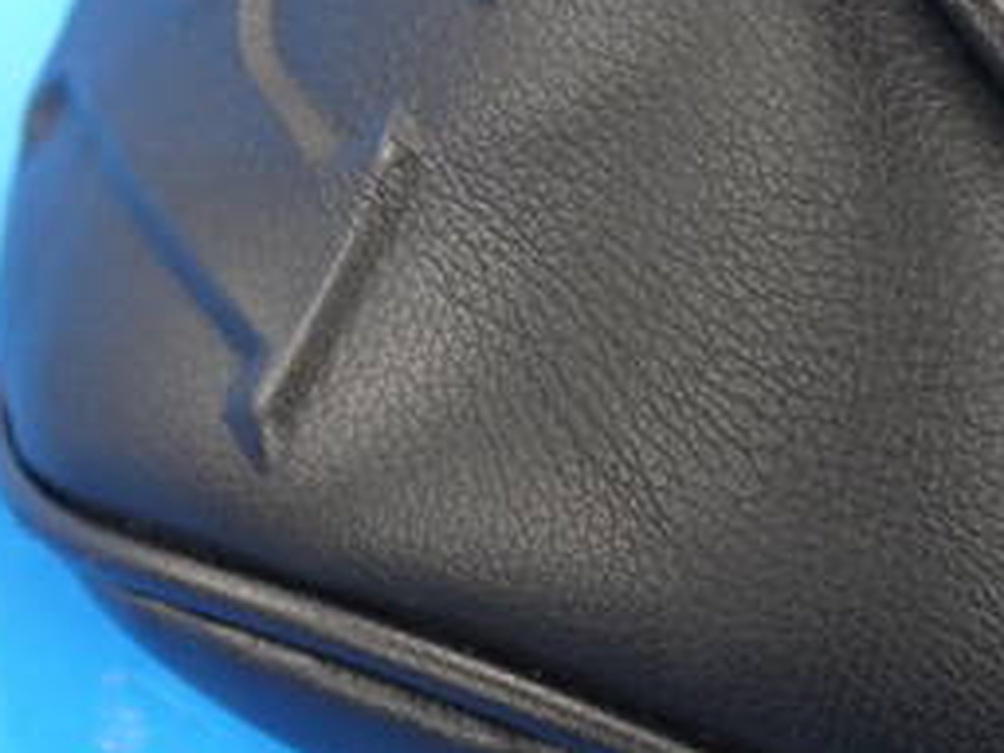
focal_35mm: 145
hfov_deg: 13.6
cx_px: 761
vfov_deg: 10.2
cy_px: 204
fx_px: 4206
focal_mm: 29
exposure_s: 1/60
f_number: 4.9
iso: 800
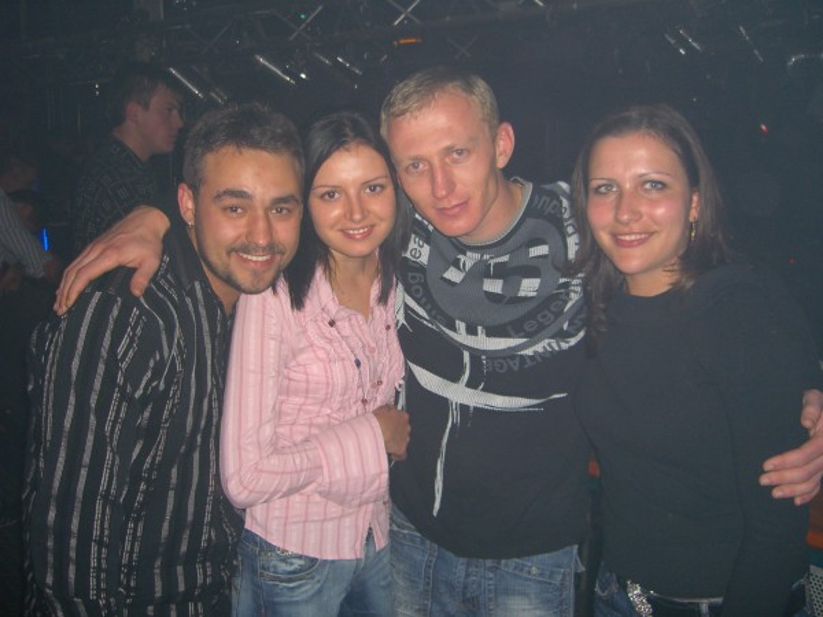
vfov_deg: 37.7
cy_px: 308
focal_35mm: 38
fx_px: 903
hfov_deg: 49.0
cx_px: 412
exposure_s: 1/60
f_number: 2.8
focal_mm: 7.9
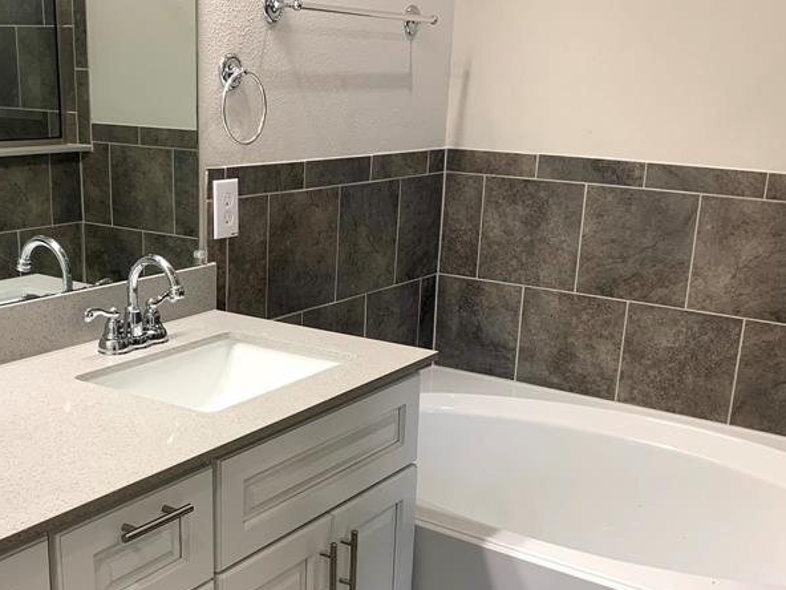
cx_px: 305
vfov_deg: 31.9
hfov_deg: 41.8
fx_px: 1022
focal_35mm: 45
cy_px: 404
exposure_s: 1/60
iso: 50
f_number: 1.8
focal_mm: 4.25
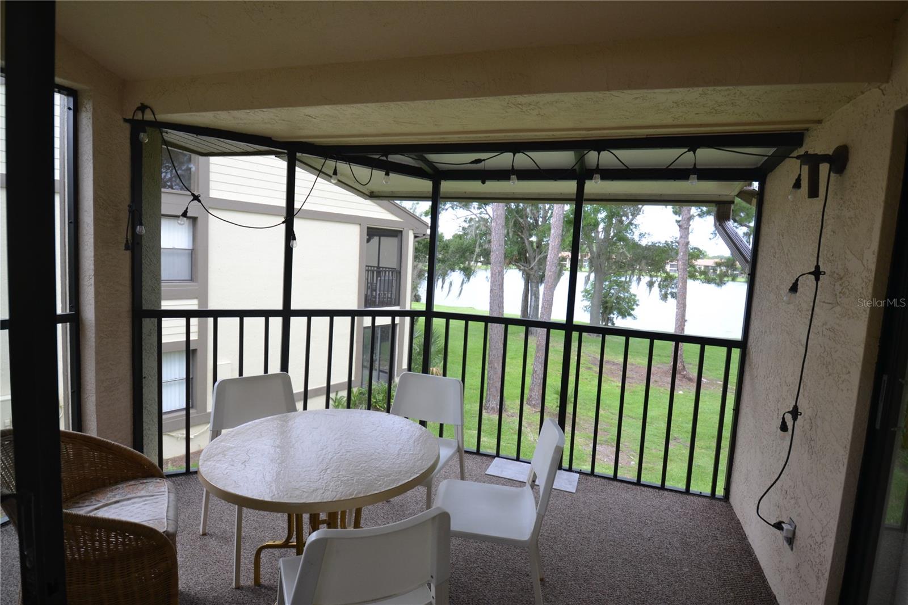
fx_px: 454
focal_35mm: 18
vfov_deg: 67.4
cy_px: 302
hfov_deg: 90.0
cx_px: 454
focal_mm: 12
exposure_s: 1/80
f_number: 4.5
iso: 400
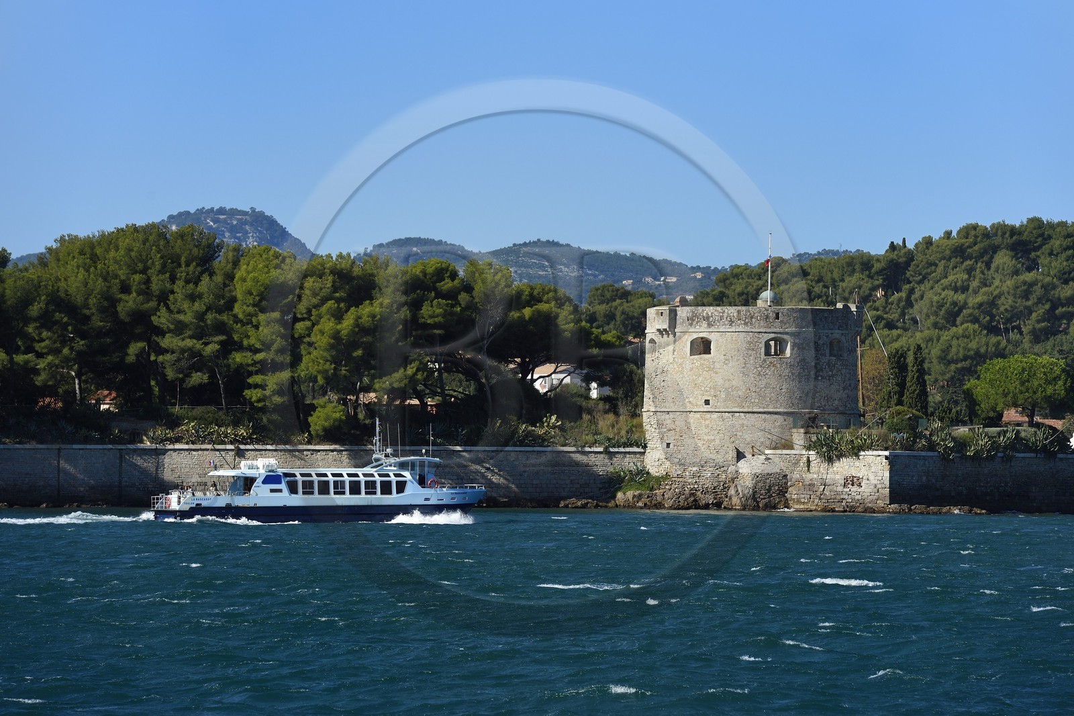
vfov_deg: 7.0
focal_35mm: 195
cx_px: 537
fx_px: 5816
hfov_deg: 10.6
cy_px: 358
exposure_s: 1/640
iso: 200
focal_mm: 195
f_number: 8
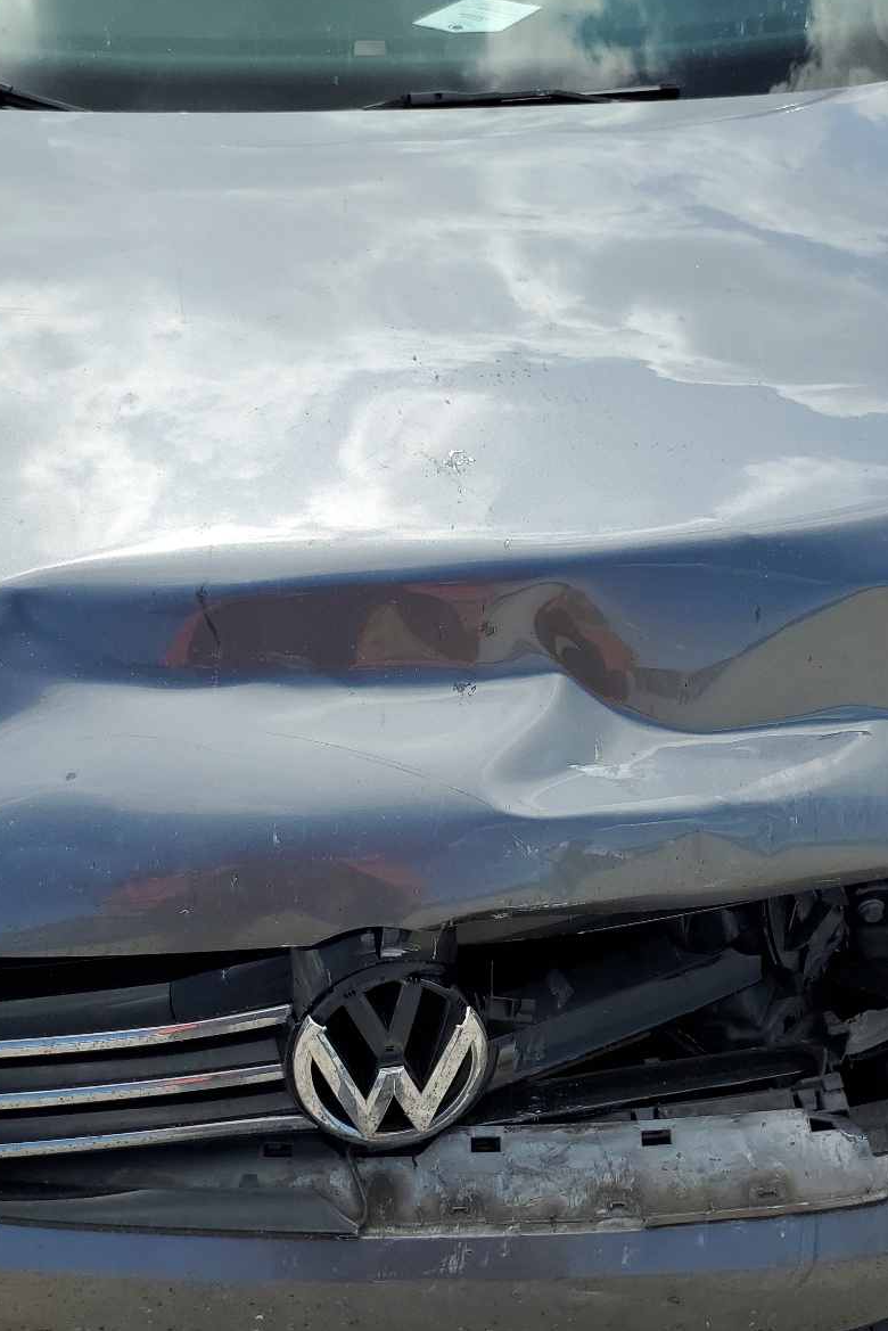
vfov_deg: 51.9
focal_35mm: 37
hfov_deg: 35.9
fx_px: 1368
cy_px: 668
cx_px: 385
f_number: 1.5
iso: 50
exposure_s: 1/2500
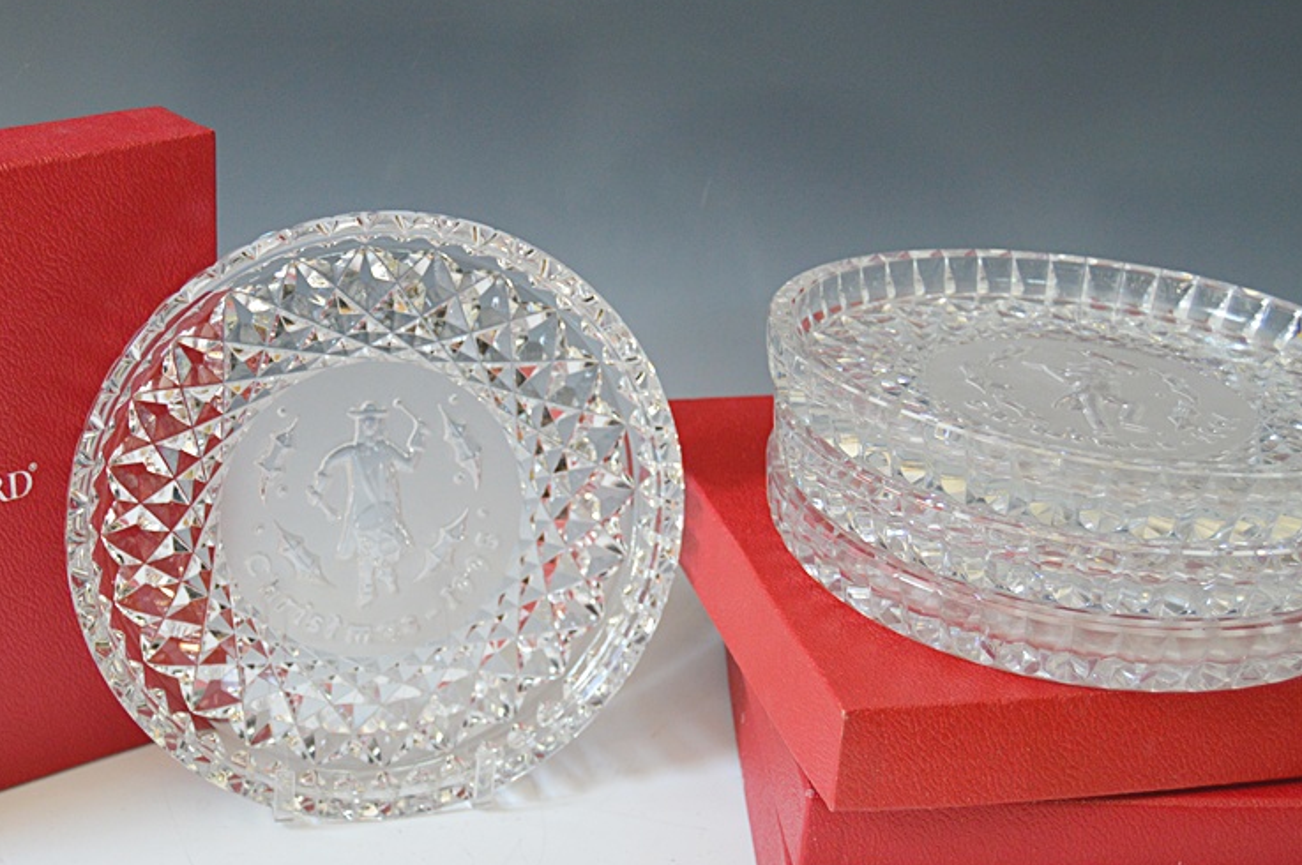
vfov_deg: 23.7
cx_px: 449
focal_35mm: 57
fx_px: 2060
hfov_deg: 34.8
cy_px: 451
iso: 720
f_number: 4
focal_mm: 28
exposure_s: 1/60
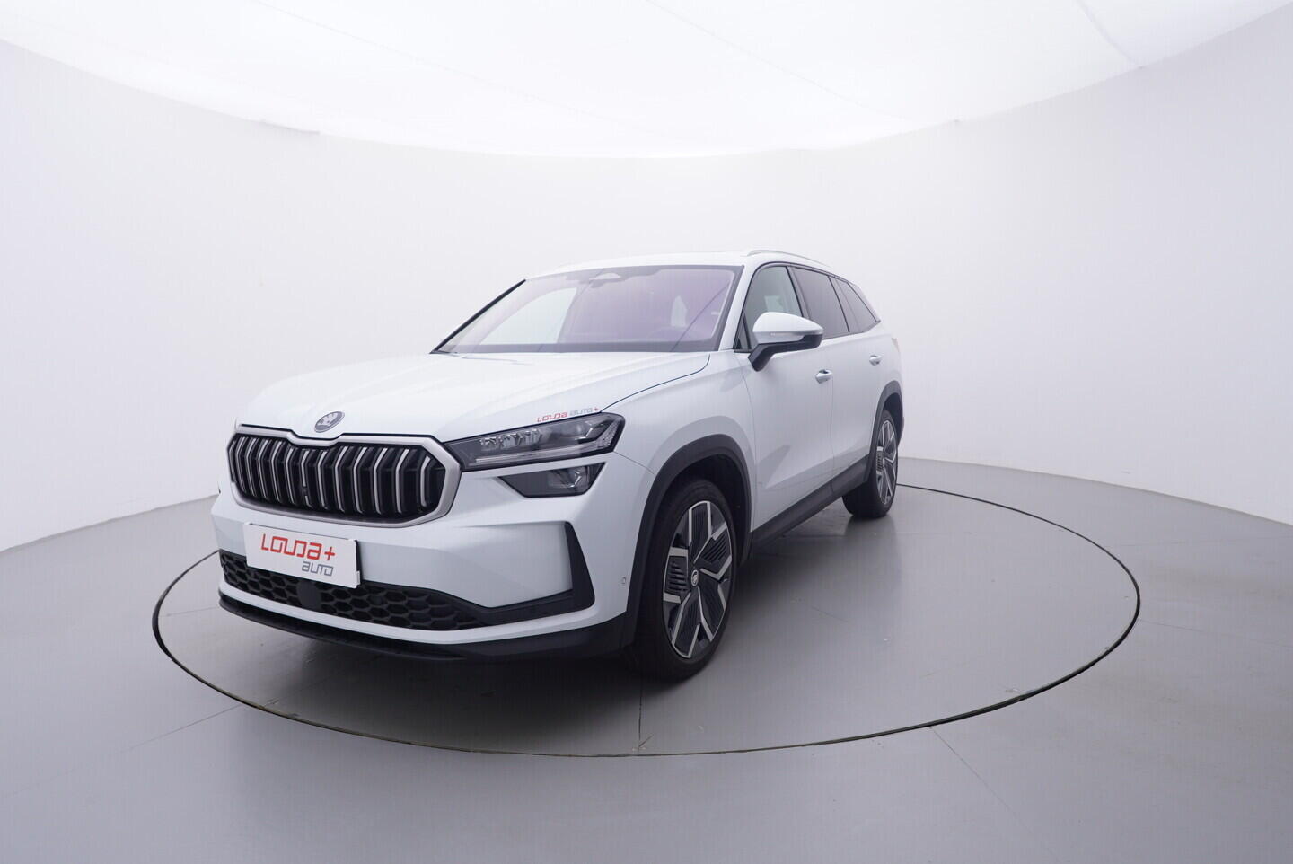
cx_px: 646
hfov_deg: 77.3
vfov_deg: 56.2
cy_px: 432
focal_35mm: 22
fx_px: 809
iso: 200
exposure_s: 1/80
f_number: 5
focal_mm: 15
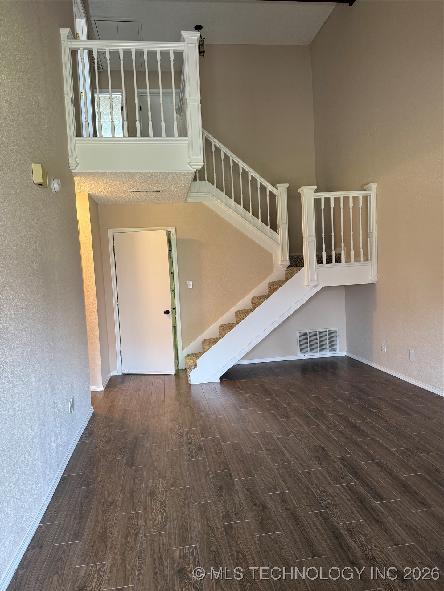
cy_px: 296
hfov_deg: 56.8
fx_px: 410
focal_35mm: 24
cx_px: 222
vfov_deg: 71.6
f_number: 1.78
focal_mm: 6.76
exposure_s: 1/60
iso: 160
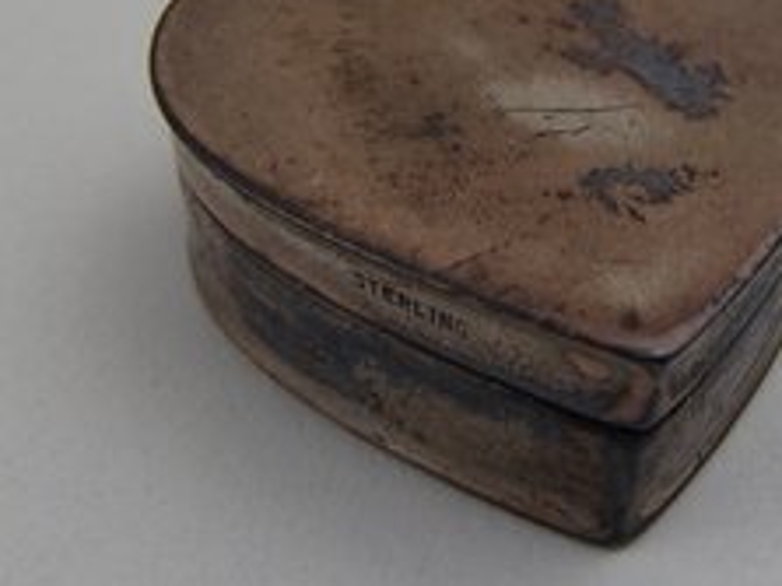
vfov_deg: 25.5
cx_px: 489
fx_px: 1287
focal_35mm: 57
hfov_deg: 33.6
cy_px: 198
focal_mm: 6.64
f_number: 4.7
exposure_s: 1/160
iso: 160
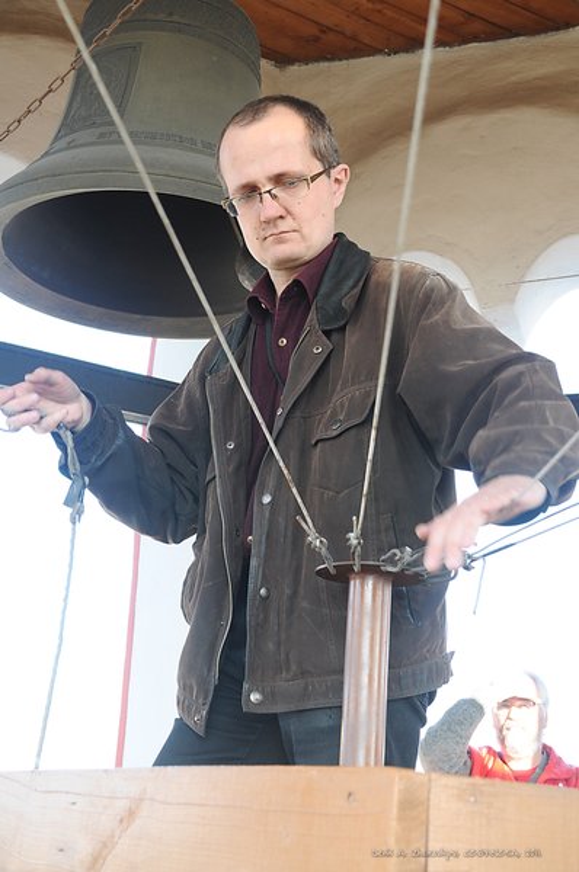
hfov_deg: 25.7
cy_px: 436
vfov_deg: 37.9
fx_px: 1271
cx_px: 290
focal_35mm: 52
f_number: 8
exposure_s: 1/80
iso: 400
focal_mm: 35
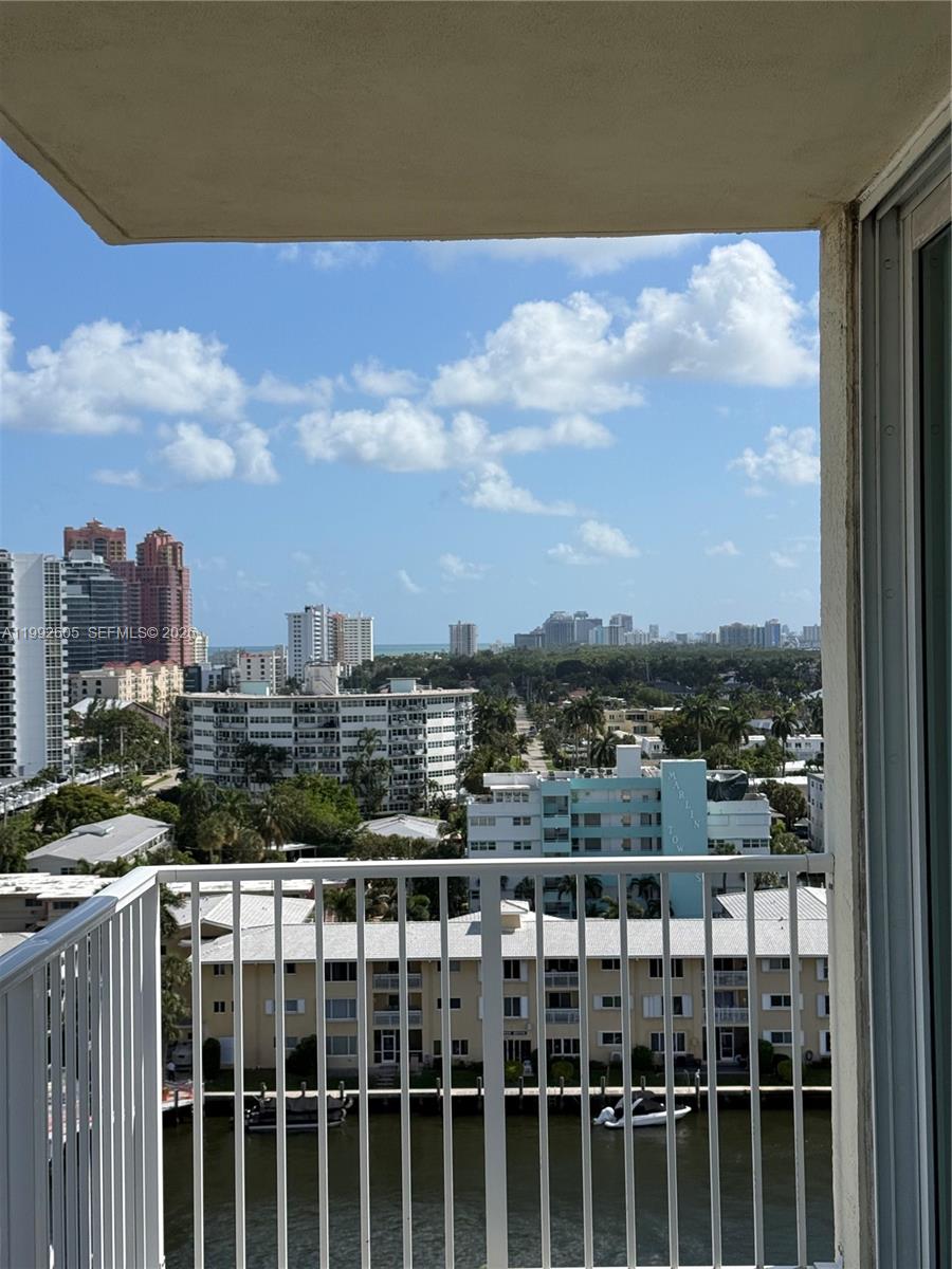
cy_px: 634
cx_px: 476
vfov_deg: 39.7
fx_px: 1760
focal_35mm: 48
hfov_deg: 30.3
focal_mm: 6.76
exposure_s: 1/9901
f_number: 1.78
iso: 80
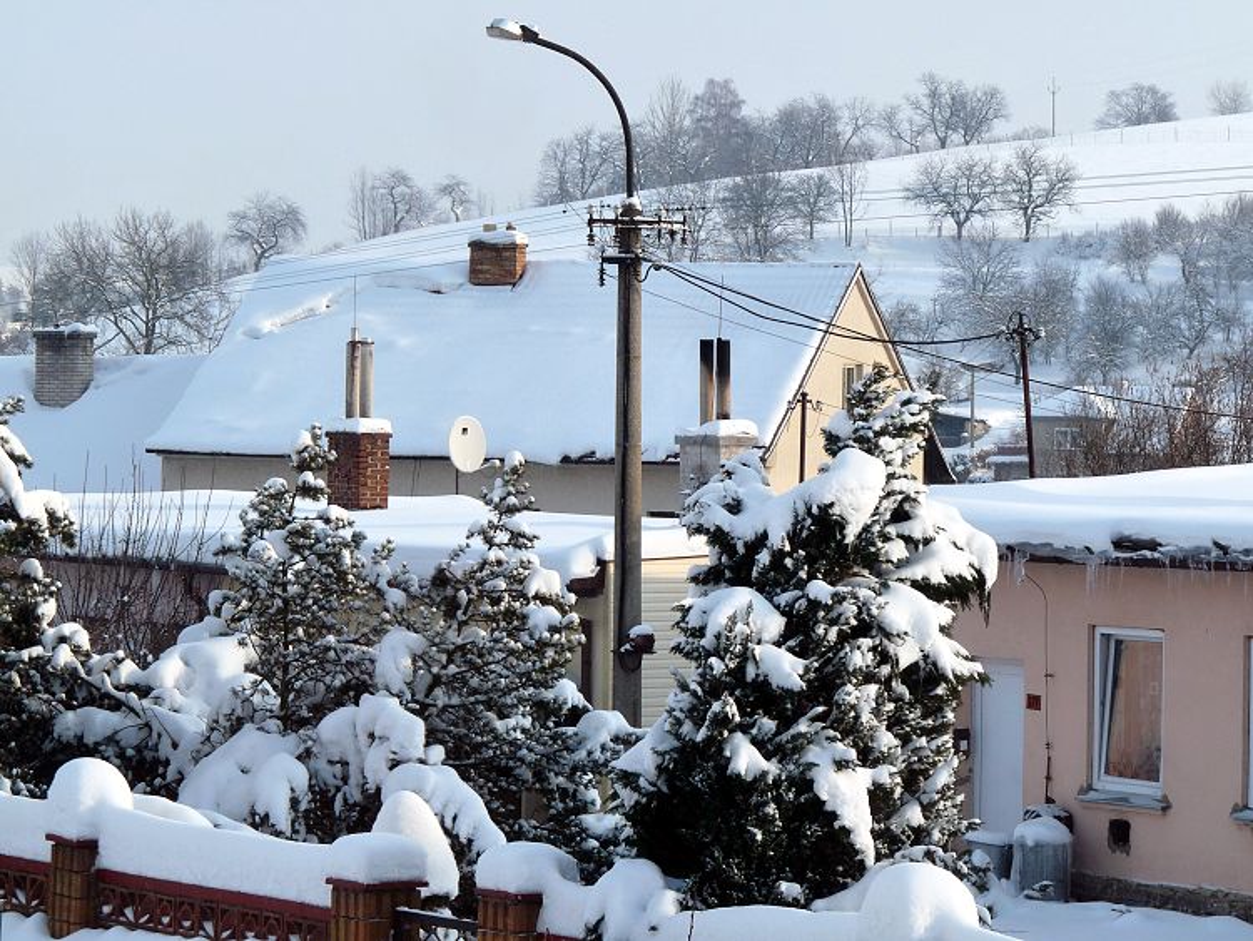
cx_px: 626
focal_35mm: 129
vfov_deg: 11.5
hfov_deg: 15.3
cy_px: 470
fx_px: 4671
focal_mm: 23
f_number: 8
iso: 100
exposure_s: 1/125
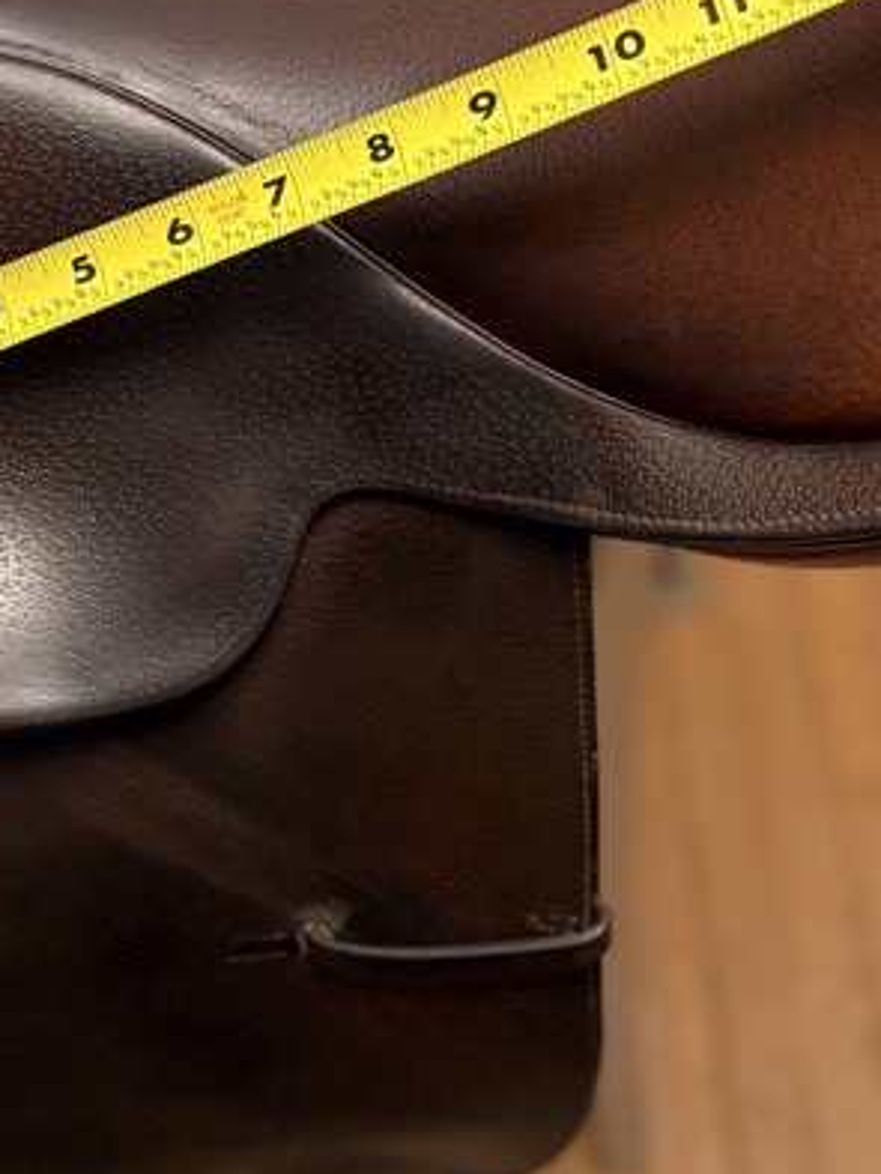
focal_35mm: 55
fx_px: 1865
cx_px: 506
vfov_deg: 34.8
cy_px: 445
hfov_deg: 26.5
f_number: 1.78
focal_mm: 6.76
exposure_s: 1/60
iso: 500
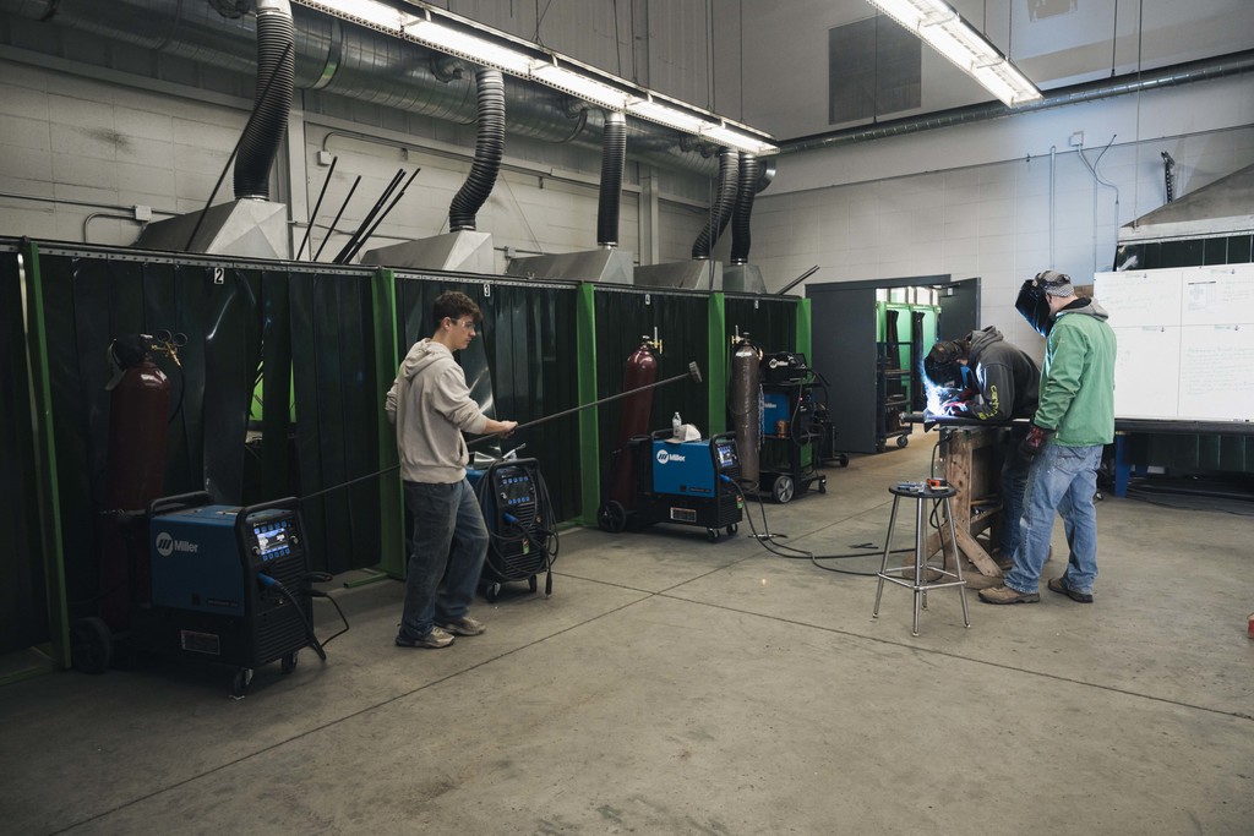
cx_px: 627
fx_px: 836
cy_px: 418
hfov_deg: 73.7
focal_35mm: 24
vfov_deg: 53.1
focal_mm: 24
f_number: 4.5
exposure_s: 1/125
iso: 1600
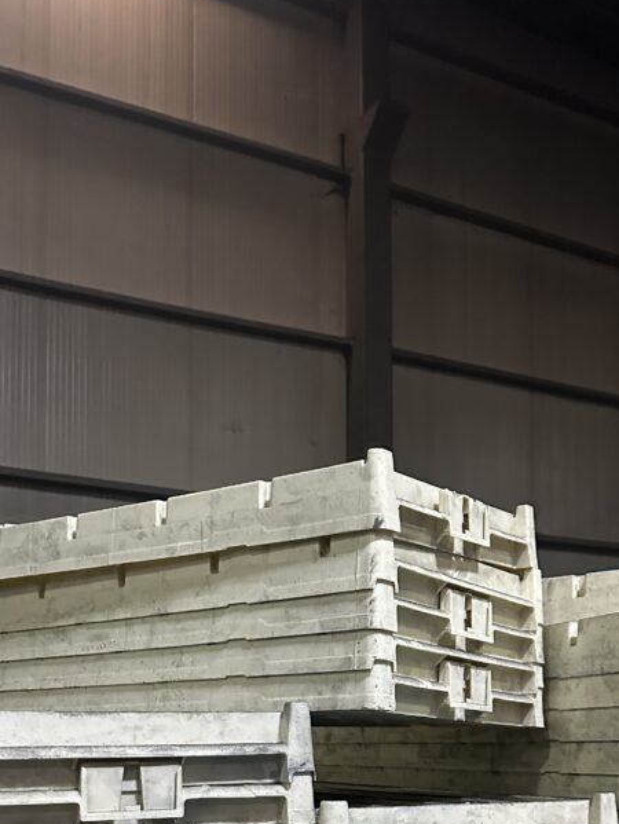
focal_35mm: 41
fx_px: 977
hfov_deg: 35.2
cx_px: 286
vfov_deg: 43.1
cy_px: 686
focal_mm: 6.86
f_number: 1.78
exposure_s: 1/60
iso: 800
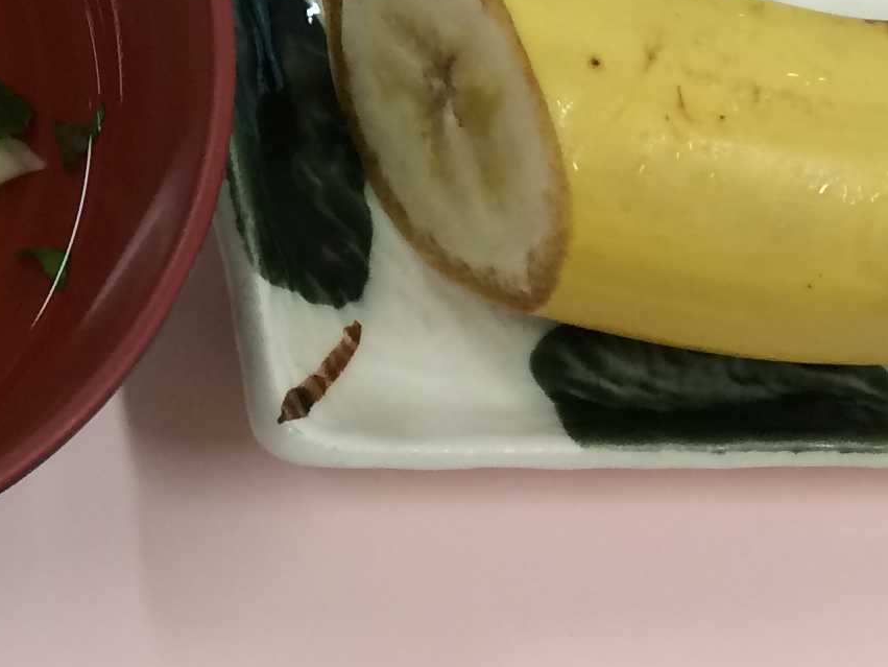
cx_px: -613
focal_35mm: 115
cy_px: -290
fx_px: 2951
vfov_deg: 12.3
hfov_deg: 15.2
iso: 40
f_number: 2.2
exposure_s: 1/40
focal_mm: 4.12
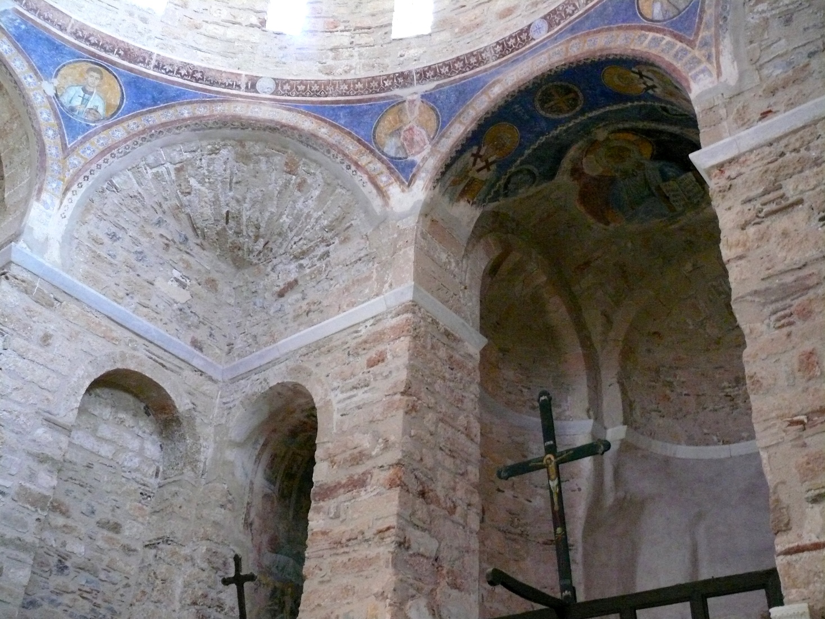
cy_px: 310
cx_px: 412
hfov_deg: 50.1
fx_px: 882
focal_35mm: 37
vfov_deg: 38.7
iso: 800
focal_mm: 7.9
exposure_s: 1/25
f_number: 2.8
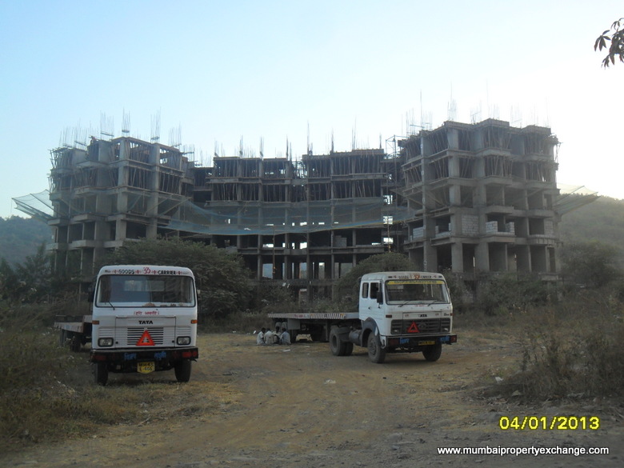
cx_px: 312
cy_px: 234
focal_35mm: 32
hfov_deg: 56.8
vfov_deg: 44.2
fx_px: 577
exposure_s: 1/125
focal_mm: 5.7
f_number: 3.7
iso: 100
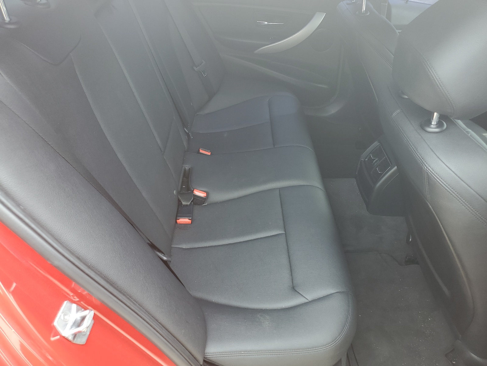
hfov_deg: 67.3
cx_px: 244
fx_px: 366
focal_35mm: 26
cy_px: 183
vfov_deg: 53.1
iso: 52
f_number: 1.5
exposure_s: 1/120
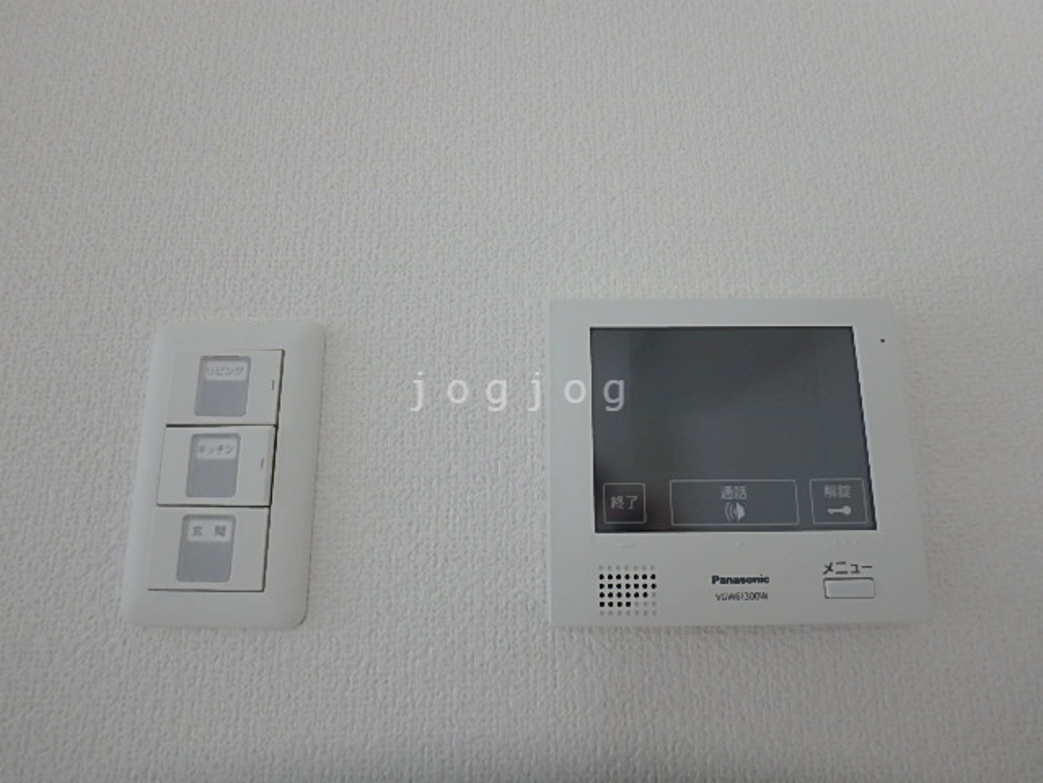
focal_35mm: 21
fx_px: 633
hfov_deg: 79.0
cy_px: 392
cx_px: 522
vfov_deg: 63.4
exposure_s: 1/60
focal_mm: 3.7
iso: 200
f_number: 3.5
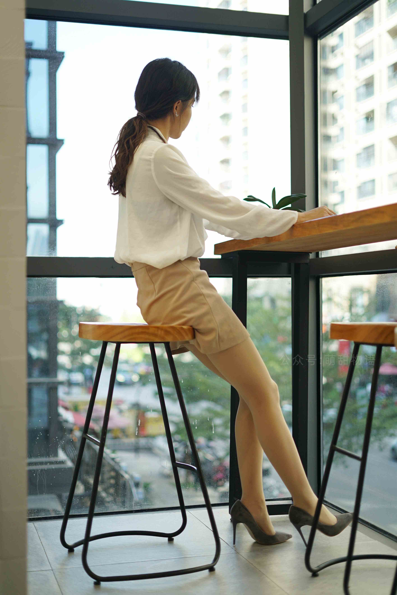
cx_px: 198
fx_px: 826
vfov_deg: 39.6
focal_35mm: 50
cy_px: 298
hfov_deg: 27.0
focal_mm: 50
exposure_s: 1/250
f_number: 1.8
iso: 200
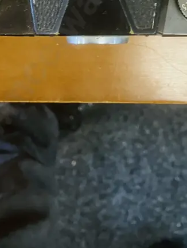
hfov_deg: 22.2
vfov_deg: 26.6
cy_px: -37
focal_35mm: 66
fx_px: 475
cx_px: 118
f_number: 1.8
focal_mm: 3.99
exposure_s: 1/33
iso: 250
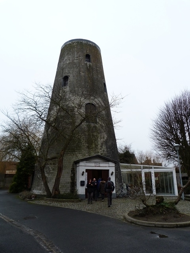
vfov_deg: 69.4
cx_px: 95
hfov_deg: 54.9
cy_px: 126
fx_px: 183
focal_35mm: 25
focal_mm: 4.5
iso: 80
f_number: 4
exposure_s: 1/100
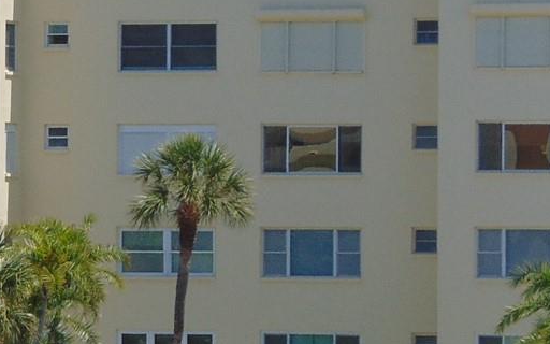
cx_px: 4
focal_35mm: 543
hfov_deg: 3.9
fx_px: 8139
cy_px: 150
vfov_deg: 2.4
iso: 80
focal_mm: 29.5
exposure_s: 1/200
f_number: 10.4
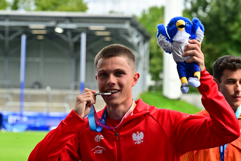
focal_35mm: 200
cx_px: 120
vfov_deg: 6.9
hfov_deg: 10.3
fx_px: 1339
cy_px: 80
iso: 1100
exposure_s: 1/1000
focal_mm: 200
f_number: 10
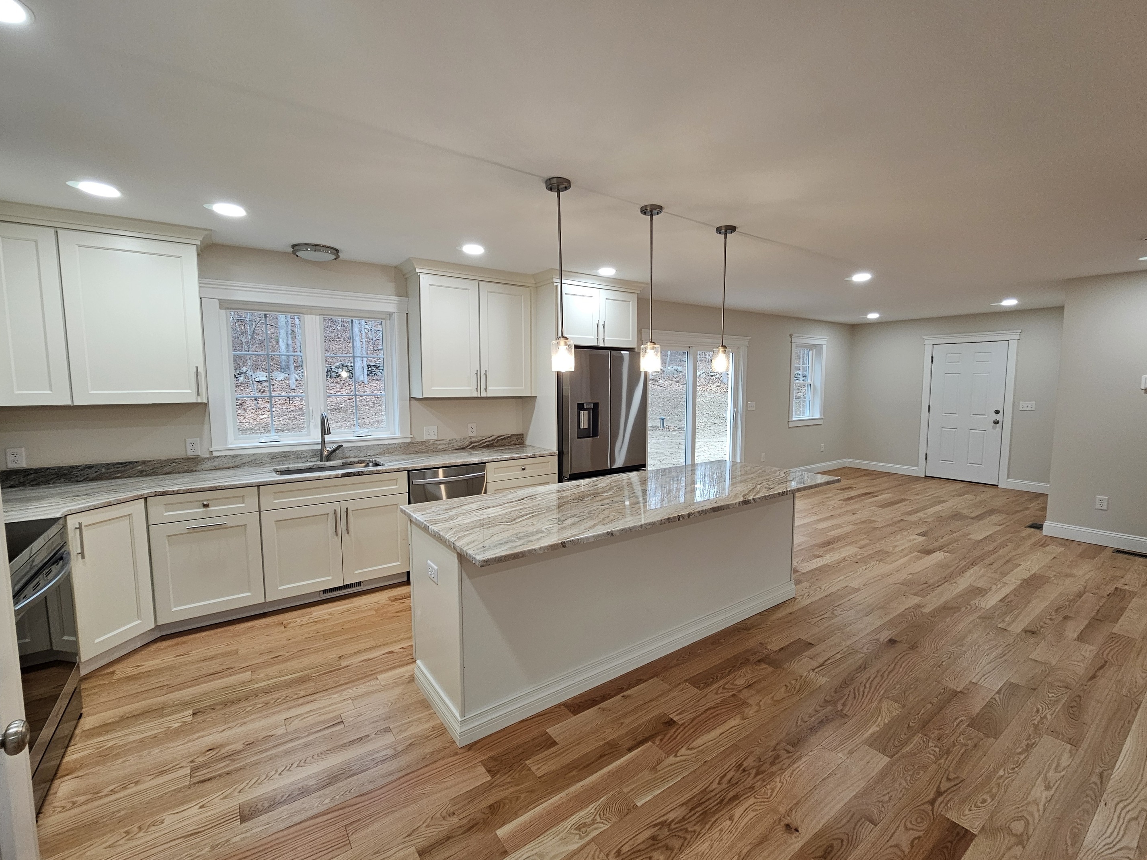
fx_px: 464
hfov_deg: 102.0
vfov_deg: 85.7
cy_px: 431
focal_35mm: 14
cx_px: 589
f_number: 2.2
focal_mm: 2.2
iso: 100
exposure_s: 1/60
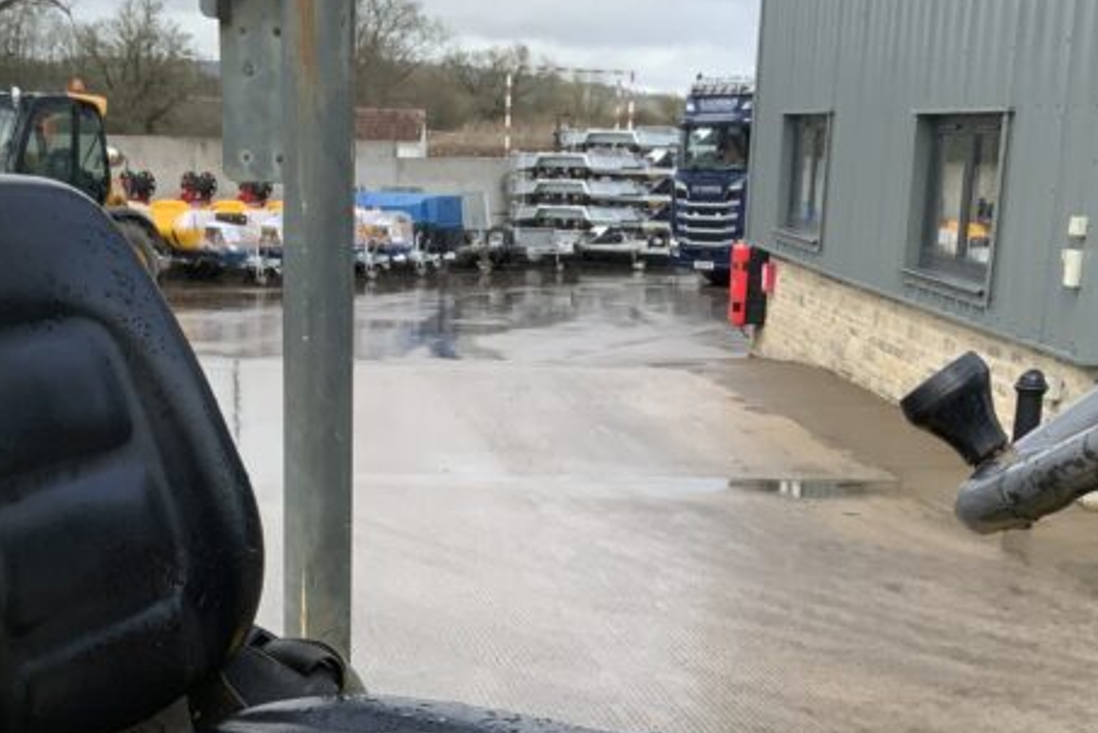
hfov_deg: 29.6
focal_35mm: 68
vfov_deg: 19.5
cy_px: 704
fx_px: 2075
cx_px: 532
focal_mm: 3
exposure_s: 1/759
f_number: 1.8
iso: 16
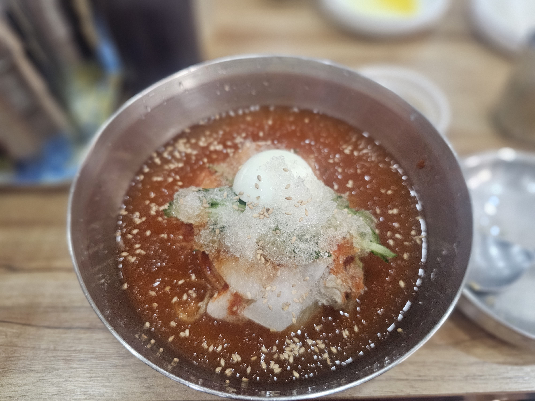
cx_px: 268
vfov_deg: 58.9
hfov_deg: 73.9
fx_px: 355
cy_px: 200
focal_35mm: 23
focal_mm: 6.3
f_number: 1.7
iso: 320
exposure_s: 1/120
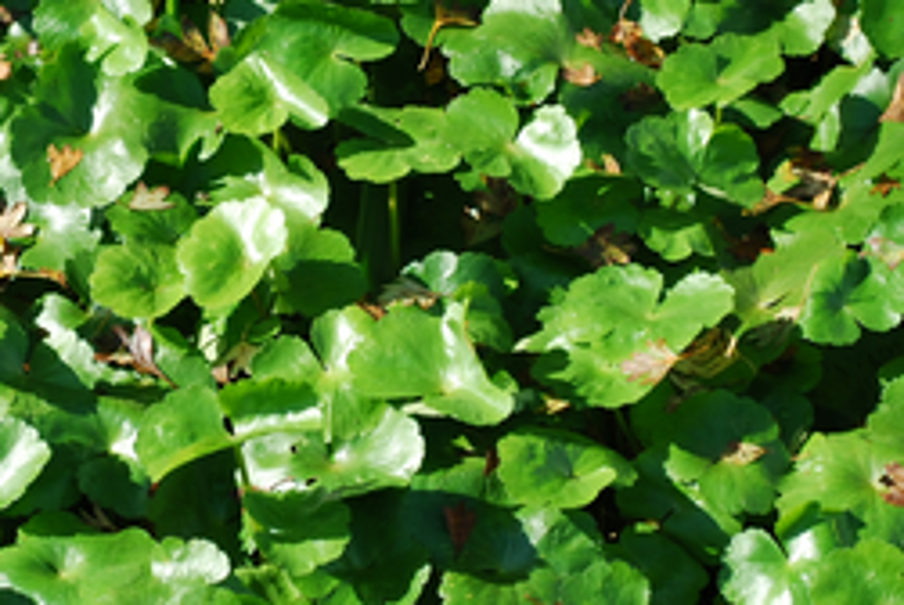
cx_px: 151
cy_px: 146
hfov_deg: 8.9
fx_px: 5792
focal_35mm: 230
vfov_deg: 6.0
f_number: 6.3
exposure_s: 1/160
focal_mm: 55
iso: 100
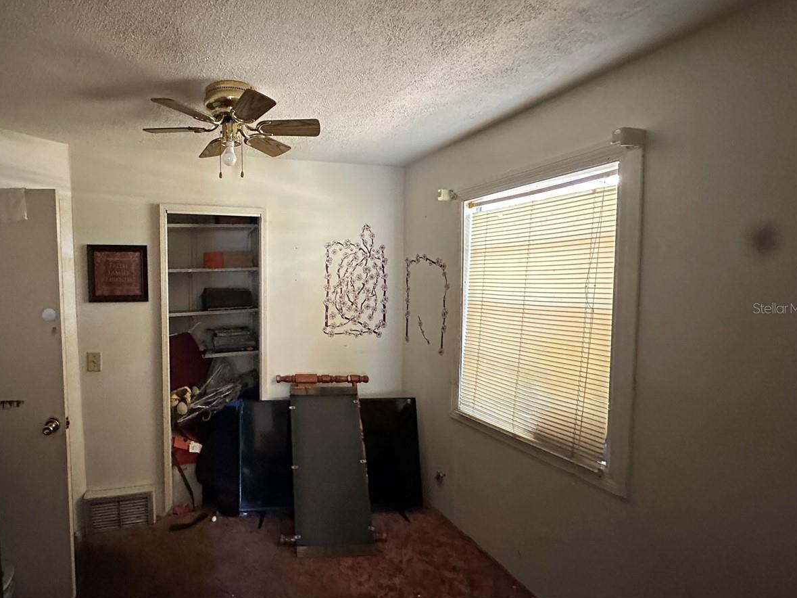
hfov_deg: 82.2
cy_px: 308
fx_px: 437
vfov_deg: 68.7
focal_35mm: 19
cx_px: 276
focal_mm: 2.22
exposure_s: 1/60
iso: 1000
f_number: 2.2
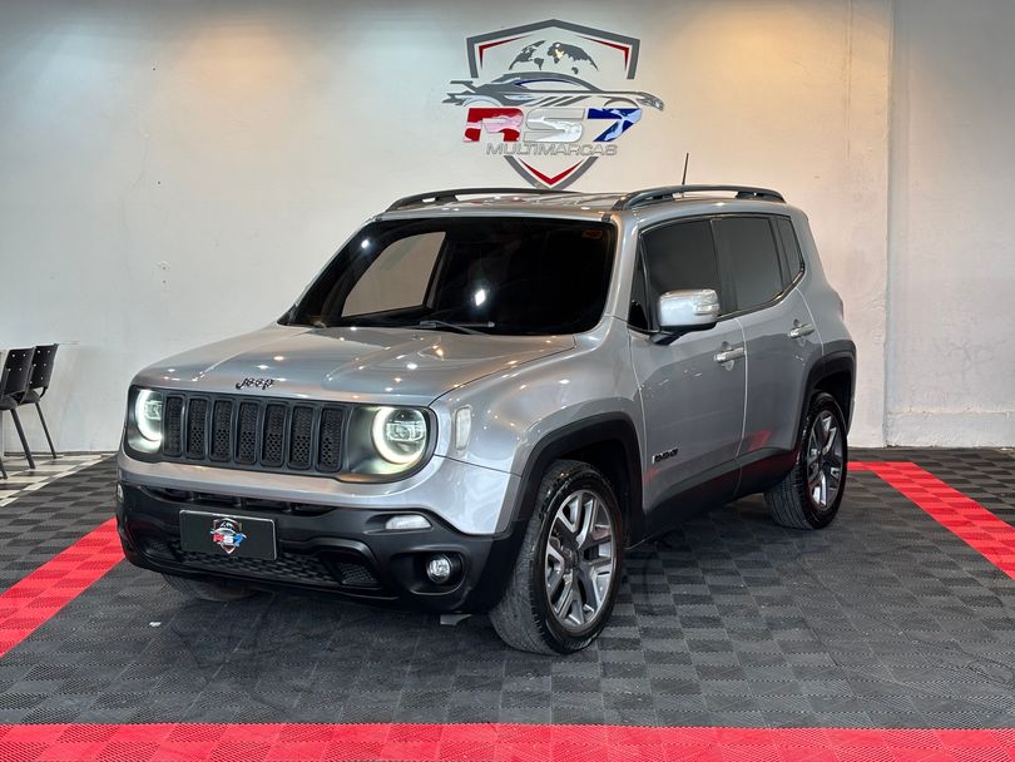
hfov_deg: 36.8
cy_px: 381
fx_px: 1525
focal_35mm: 52
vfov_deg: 28.0
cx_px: 508
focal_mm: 5.96
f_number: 1.6
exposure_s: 1/120
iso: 40
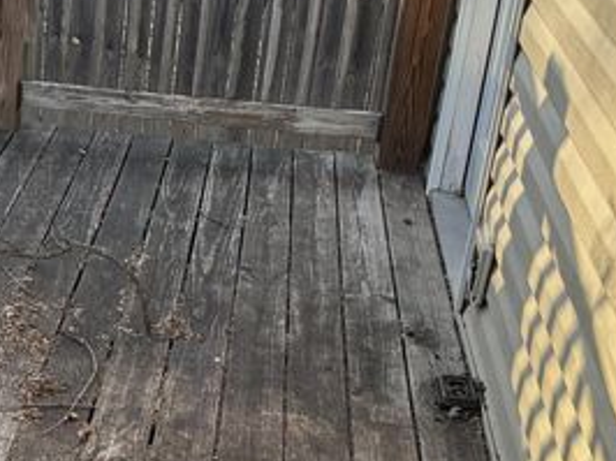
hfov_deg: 24.0
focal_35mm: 77
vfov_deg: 19.1
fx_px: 1369
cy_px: 297
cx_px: -29
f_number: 1.78
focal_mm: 6.76
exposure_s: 1/757
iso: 100
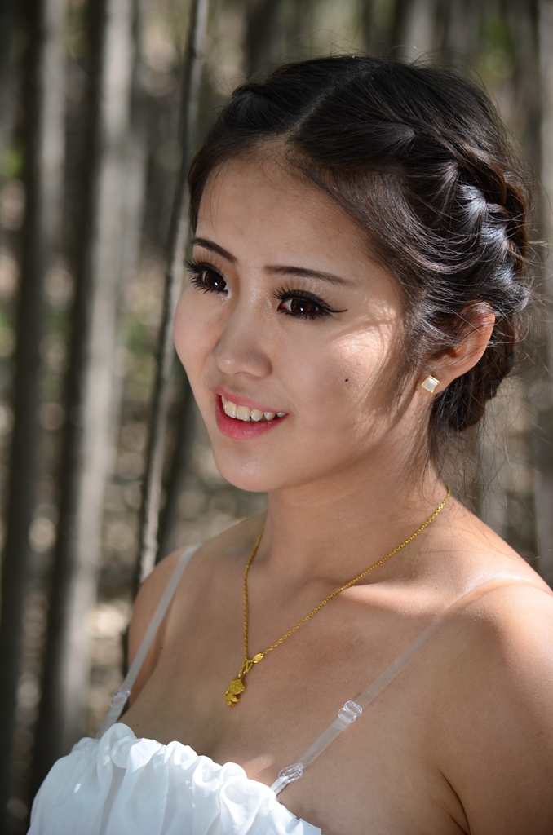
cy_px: 418
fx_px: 2709
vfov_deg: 17.5
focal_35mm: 117
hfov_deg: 11.7
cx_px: 276
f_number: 5
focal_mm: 78
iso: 110
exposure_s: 1/160
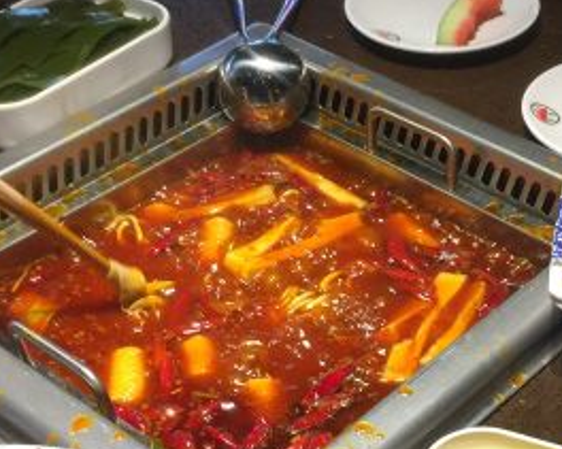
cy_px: 305
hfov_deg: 25.0
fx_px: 1247
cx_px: 451
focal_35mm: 75
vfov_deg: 20.3
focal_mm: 4.15
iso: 32
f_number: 2.2
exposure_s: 1/33
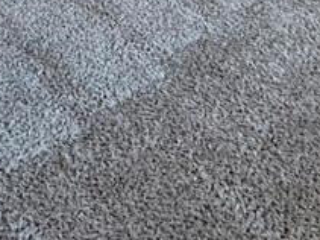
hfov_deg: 28.1
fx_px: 628
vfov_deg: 14.3
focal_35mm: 68
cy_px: -337
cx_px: 74
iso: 160
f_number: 2.2
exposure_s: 1/120
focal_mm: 2.22
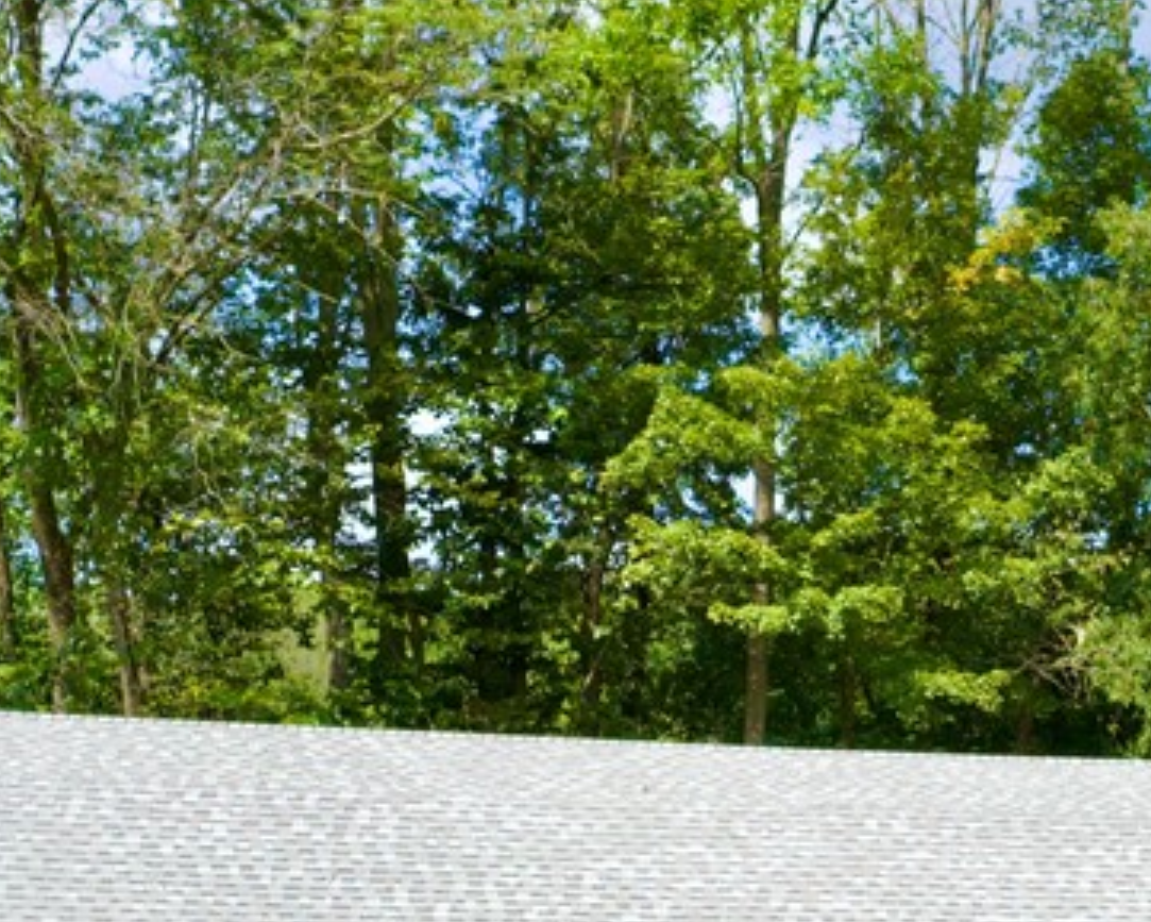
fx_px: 2692
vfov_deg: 18.5
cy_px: 1061
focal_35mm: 79
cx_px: 902
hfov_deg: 23.8
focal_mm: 10.26
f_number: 4
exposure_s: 1/120
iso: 100
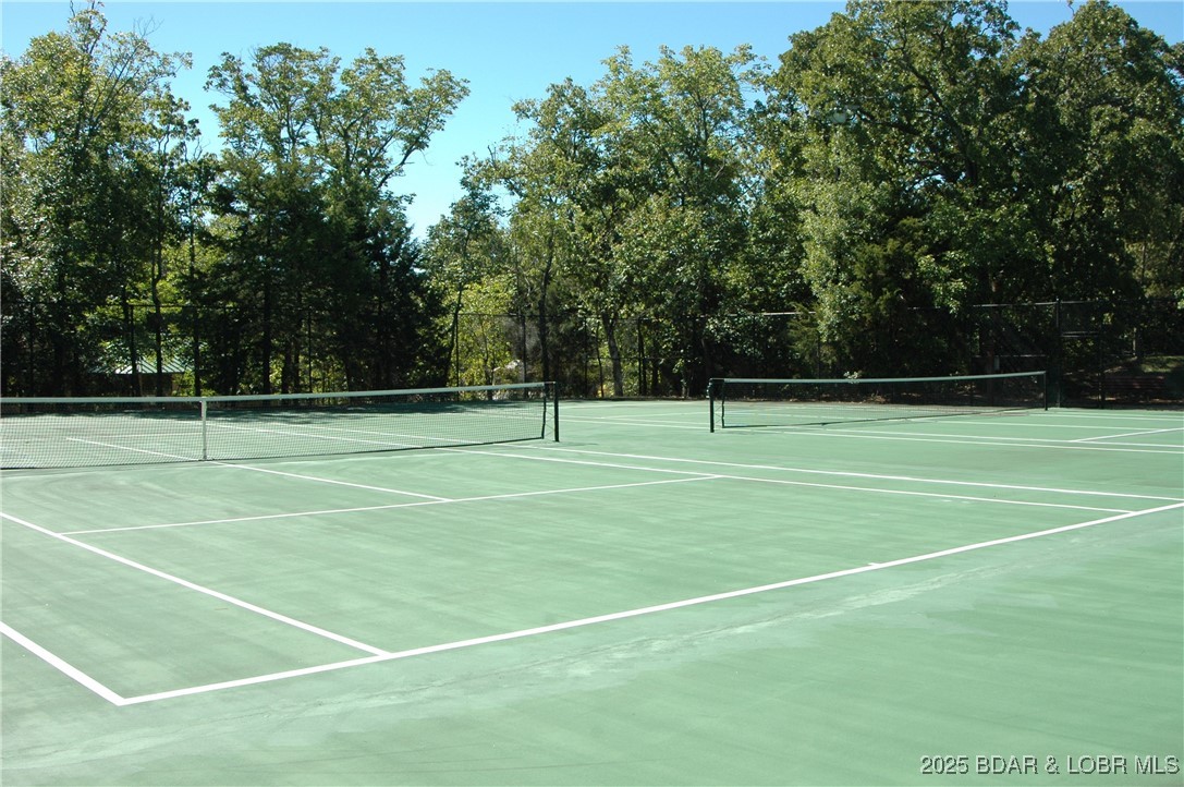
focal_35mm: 36
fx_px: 1183
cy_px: 394
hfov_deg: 53.2
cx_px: 592
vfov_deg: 36.8
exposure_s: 1/320
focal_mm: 24
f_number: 9
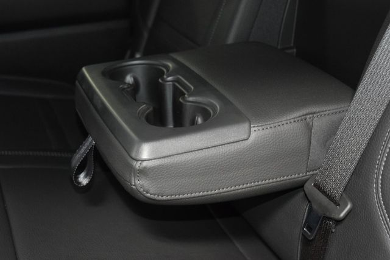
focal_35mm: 60
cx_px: 195
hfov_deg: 33.4
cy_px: 130
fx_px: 650
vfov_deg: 22.6
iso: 3200
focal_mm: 40
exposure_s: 1/30
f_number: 4.2
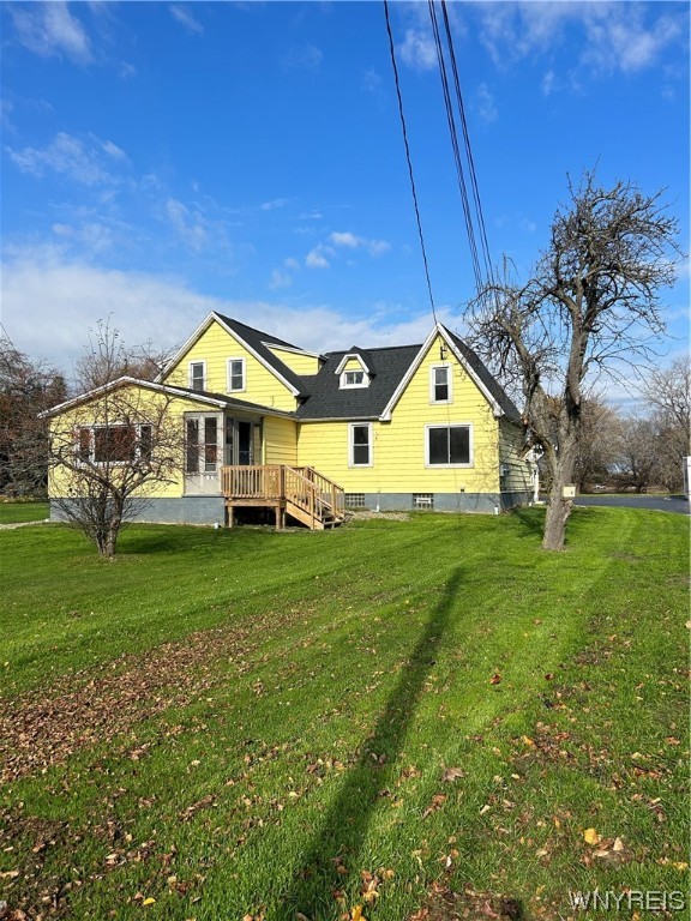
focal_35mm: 26
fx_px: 692
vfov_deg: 67.3
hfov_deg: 53.1
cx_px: 346
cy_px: 460
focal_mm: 5.7
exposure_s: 1/5587
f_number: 1.5
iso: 50
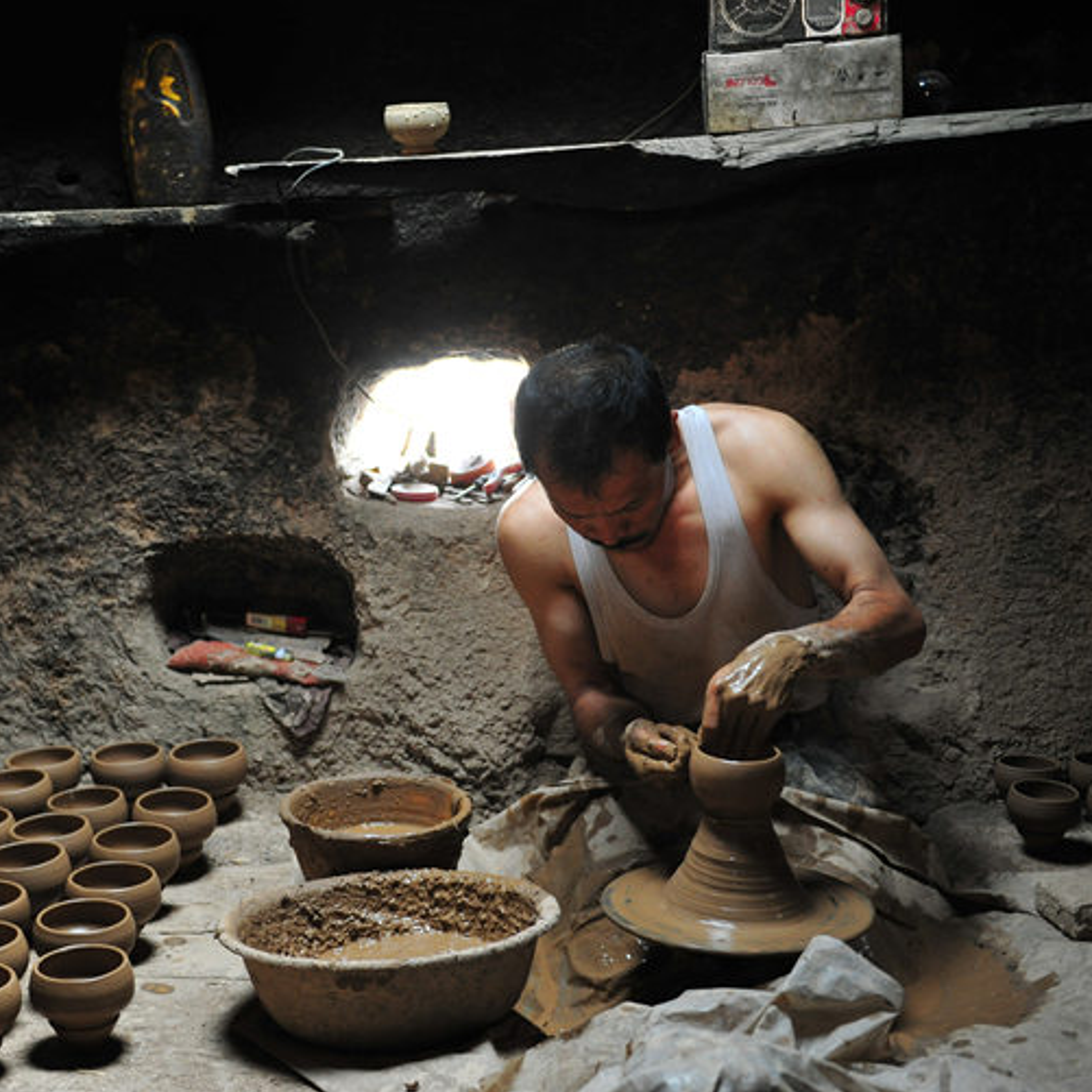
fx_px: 1963
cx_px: 333
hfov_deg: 30.8
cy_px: 562
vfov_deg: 31.1
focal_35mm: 55
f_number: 2.8
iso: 800
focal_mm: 36
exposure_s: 1/125
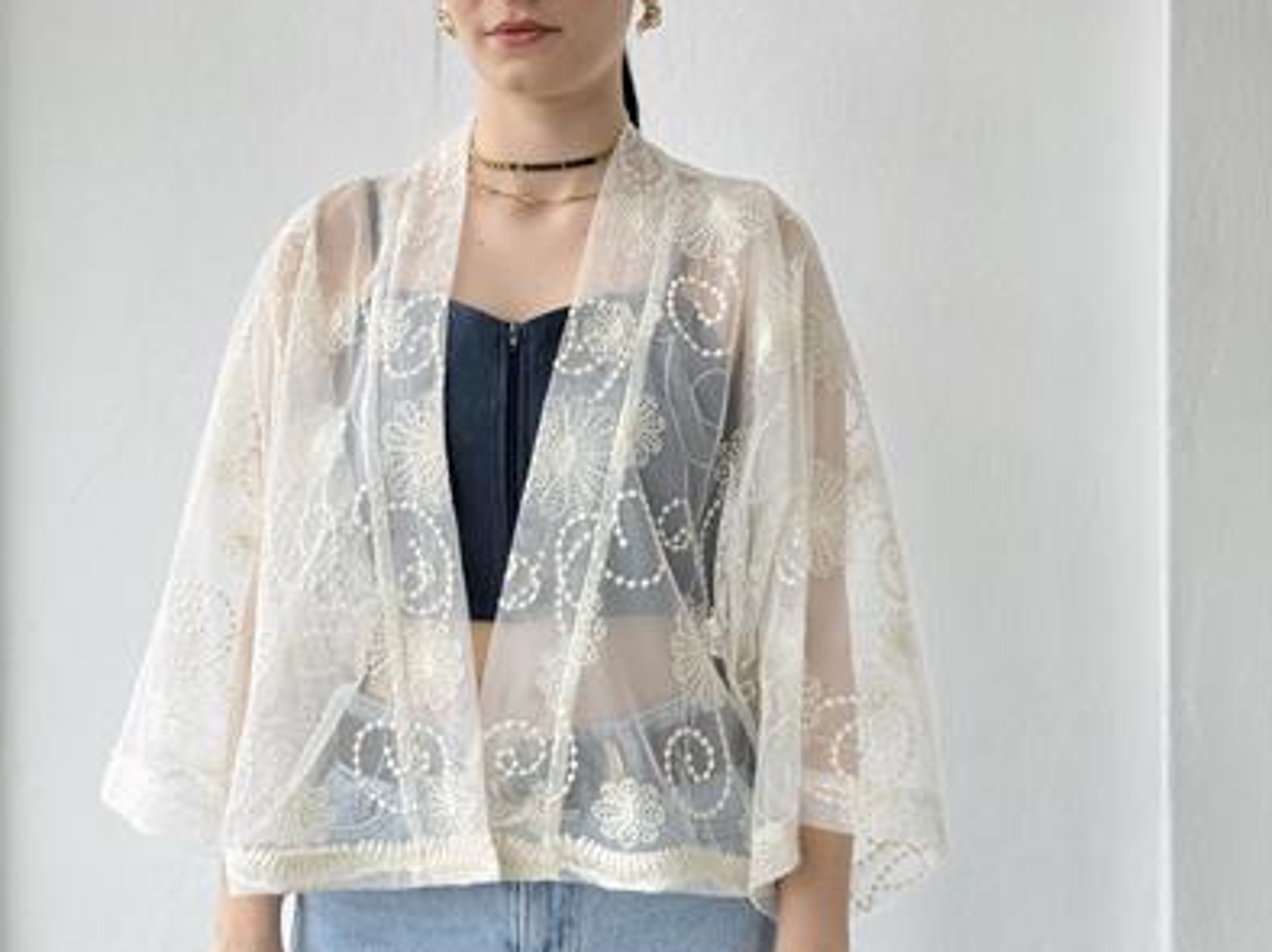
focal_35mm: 65
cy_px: 408
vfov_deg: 22.5
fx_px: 2387
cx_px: 639
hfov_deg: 29.8
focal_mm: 6.76
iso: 64
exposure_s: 1/253
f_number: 1.78
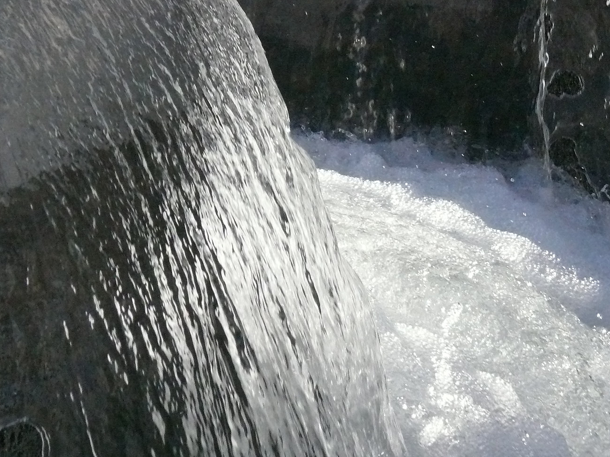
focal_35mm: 596
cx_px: 503
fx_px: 10500
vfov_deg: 2.5
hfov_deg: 3.3
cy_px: 58
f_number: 7.1
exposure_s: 1/1000
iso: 400
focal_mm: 68.1
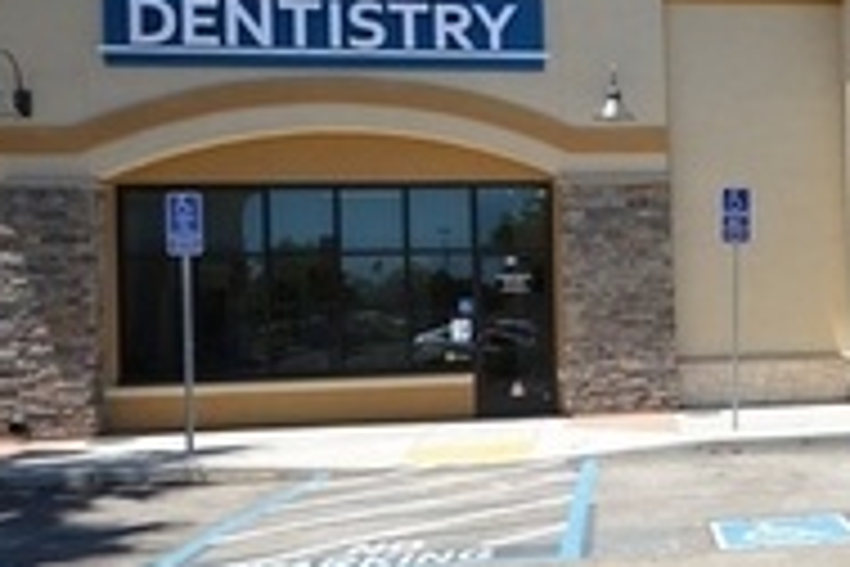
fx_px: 1157
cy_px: 256
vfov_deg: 27.5
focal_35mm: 49
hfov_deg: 36.2
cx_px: 857
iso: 100
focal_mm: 10
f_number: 9
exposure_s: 1/200
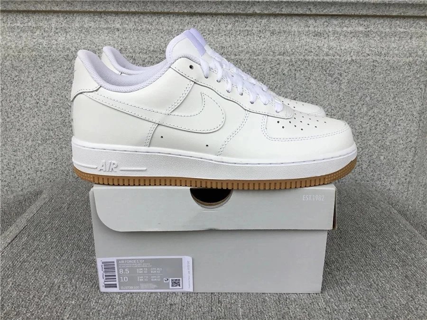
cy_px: 160
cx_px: 214
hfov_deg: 58.4
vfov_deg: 45.4
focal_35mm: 31
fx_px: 382
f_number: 2.4
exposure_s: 1/108
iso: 25
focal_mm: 3.3
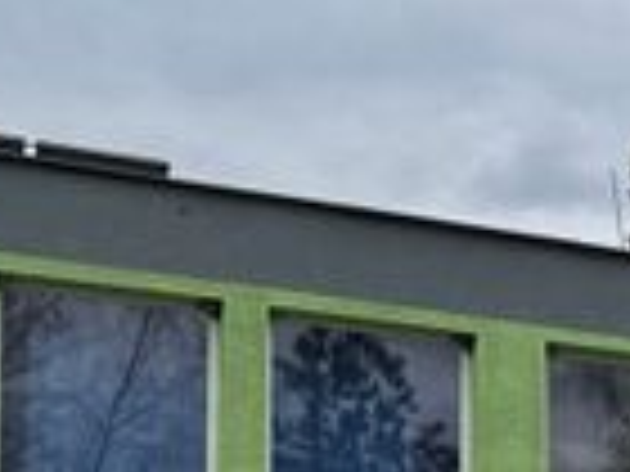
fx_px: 2366
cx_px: 1138
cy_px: 832
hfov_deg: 13.6
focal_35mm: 130
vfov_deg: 10.7
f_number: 1.78
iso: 80
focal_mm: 6.76
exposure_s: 1/1112
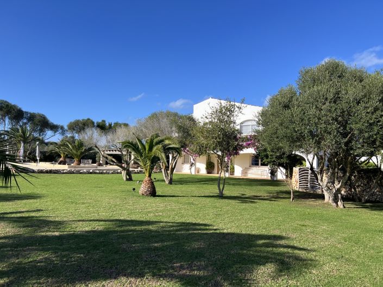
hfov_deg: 67.3
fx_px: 288
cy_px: 144
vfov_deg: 53.0
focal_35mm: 26
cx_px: 192
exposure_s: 1/3356
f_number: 1.5
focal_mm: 5.7
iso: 50
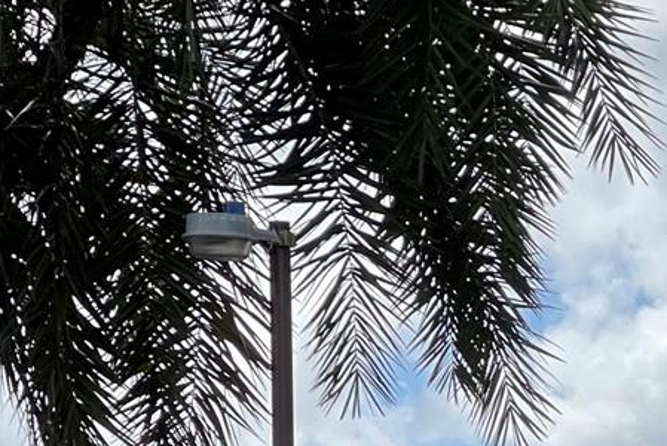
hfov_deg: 8.5
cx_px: 1004
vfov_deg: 5.7
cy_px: 853
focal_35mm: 237
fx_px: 4394
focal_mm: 7.5
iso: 20
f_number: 2.2
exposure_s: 1/1410
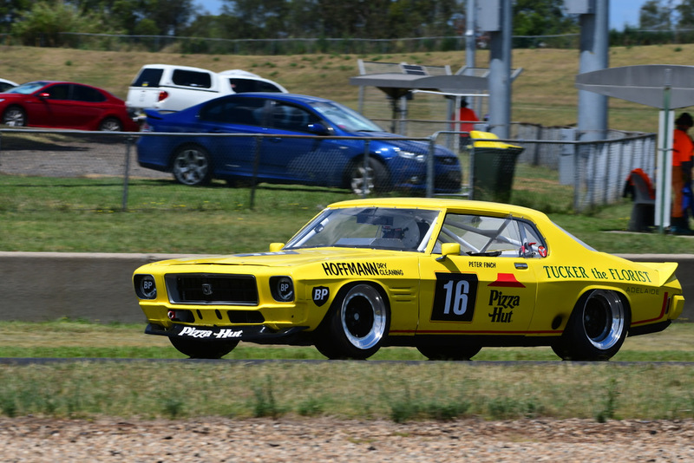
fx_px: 5785
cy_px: 232
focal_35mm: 300
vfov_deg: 4.6
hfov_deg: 6.9
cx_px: 347
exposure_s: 1/640
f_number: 10
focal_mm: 200
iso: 200
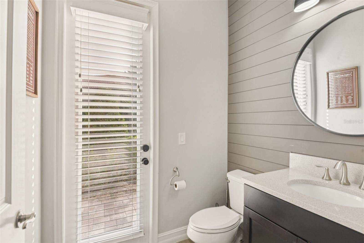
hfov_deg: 96.7
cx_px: 182
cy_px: 122
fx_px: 162
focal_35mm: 16
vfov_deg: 73.7
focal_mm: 16
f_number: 8
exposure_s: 1/200
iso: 400
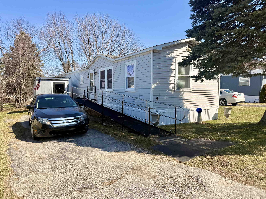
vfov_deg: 54.9
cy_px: 101
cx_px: 128
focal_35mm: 25
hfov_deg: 69.4
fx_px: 192
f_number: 1.78
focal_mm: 6.76
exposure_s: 1/3584
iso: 80
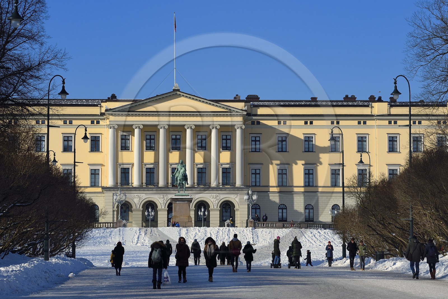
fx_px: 1866
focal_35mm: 150
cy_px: 150
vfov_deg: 9.1
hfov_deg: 13.7
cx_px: 224
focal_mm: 150
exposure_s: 1/320
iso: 200
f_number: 13
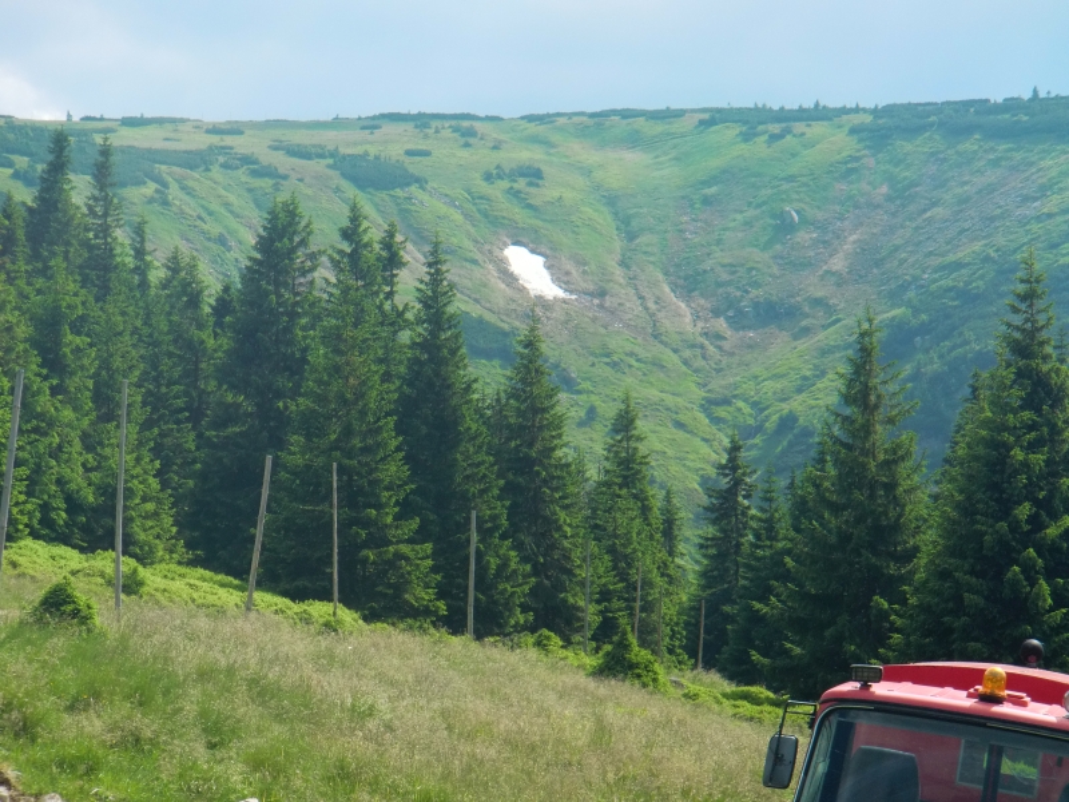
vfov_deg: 13.0
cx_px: 534
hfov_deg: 17.3
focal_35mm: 114
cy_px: 401
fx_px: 3521
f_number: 5.4
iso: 100
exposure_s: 1/400
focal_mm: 19.98
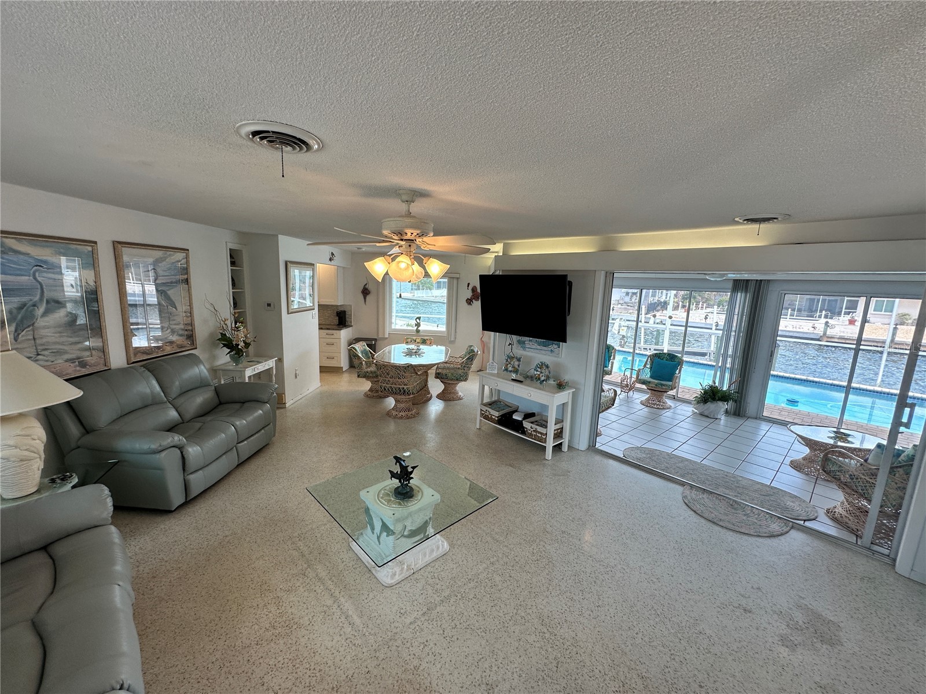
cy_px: 347
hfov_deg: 102.1
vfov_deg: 85.7
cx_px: 463
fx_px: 375
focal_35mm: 14
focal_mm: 2.22
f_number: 2.2
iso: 64
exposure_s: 1/120
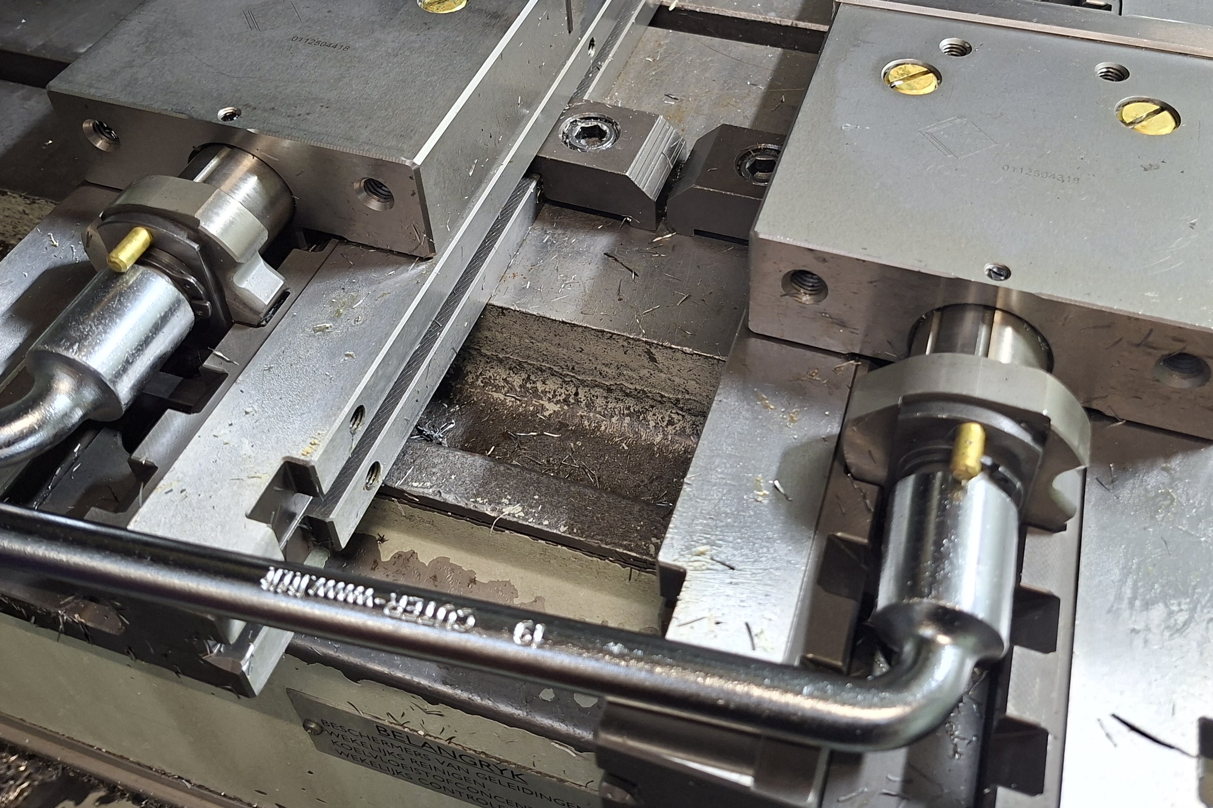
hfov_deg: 55.8
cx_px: 631
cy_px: 185
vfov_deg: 37.7
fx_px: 1146
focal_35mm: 34
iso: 250
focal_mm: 5.54
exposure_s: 1/33
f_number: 1.8
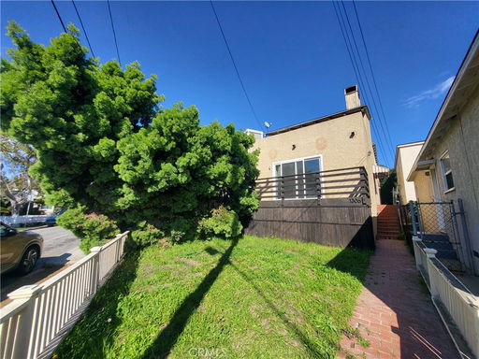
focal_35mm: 13
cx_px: 240
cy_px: 180
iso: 32
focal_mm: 1.74
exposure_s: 1/715
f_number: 2.2
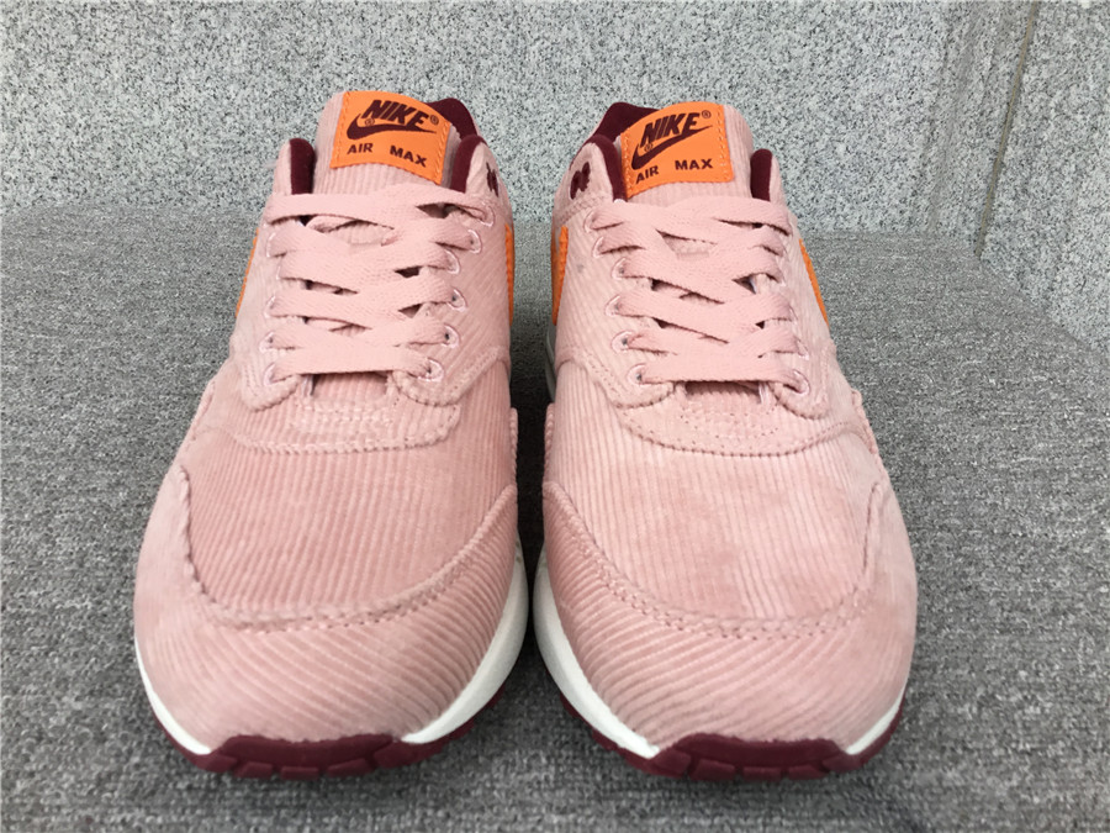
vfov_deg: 45.4
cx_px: 555
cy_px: 416
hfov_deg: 58.4
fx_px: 994
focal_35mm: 31
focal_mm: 3.3
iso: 32
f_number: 2.4
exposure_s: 1/100
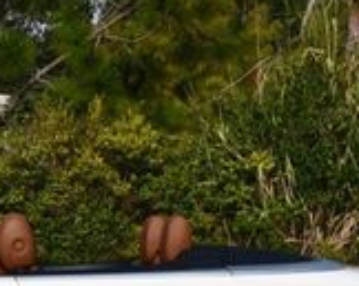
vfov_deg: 6.1
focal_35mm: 253
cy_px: 202
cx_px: -117
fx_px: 2683
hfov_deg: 7.6
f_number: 10
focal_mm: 34
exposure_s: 1/400
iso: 100
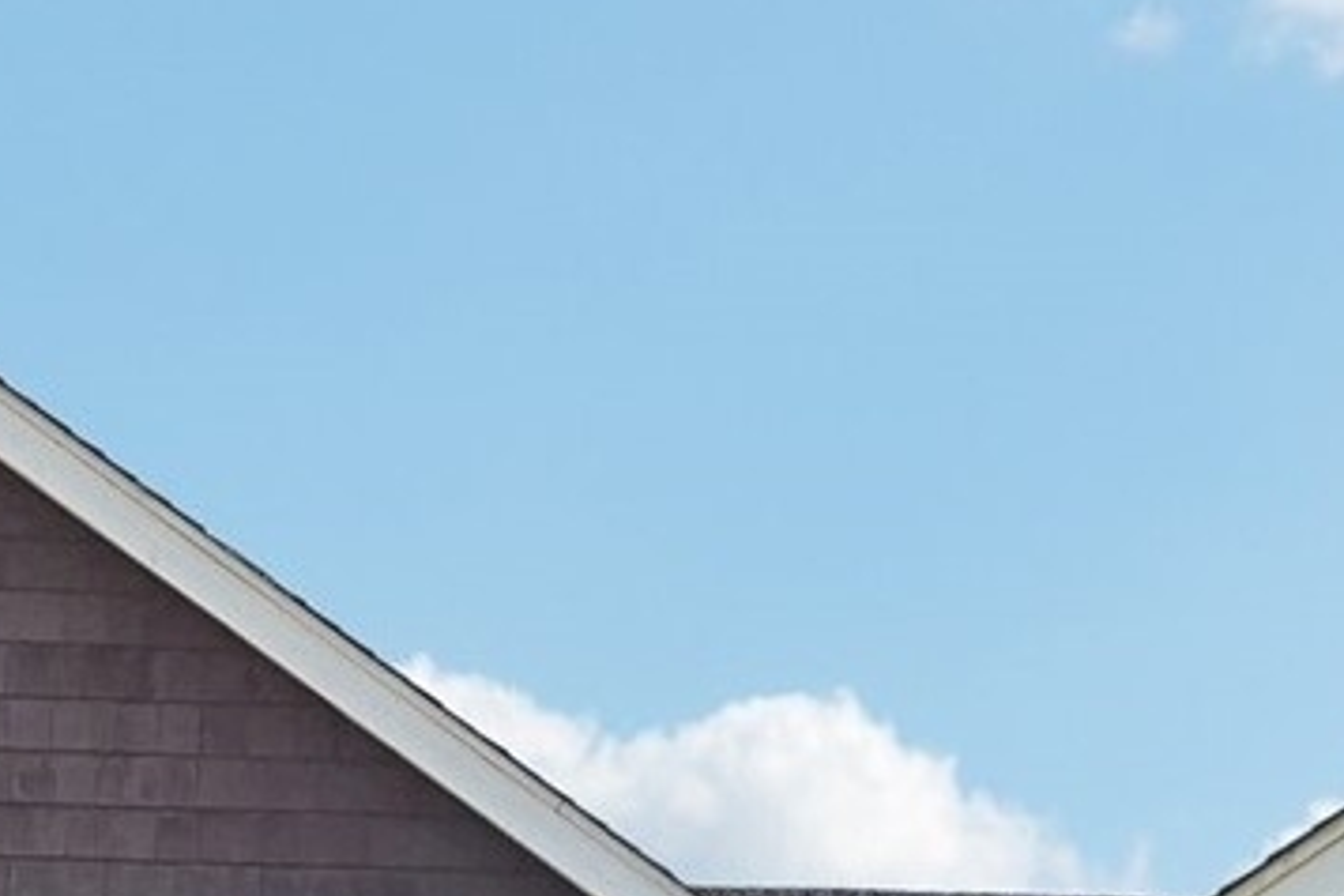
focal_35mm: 76
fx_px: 2837
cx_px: 1090
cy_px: 1632
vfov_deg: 15.4
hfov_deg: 26.1
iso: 800
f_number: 8
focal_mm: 16
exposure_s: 1/400
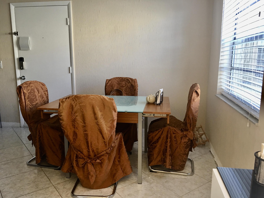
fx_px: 221
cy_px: 99
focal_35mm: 29
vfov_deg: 48.2
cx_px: 132
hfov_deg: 61.7
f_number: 2.2
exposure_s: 1/33
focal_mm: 4.15
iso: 50
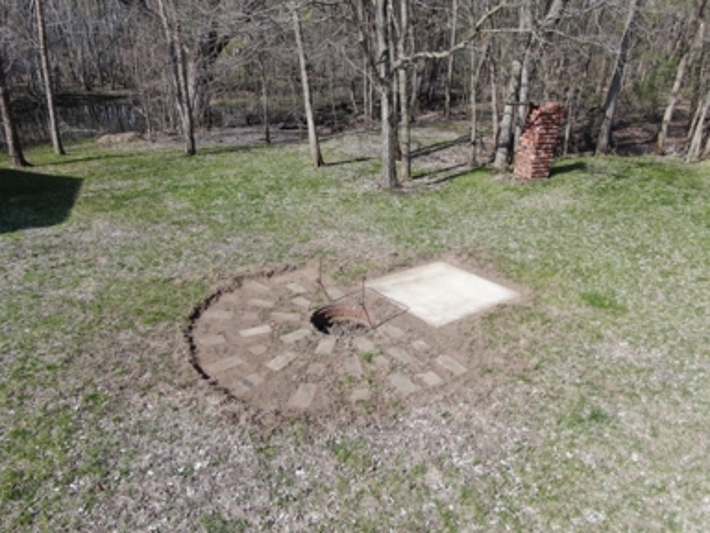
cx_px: 355
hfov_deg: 69.4
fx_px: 513
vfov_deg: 54.9
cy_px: 257
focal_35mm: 25
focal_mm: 4.39
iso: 100
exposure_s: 1/640
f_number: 2.8
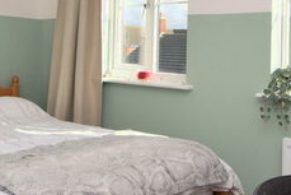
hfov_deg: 36.2
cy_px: 34
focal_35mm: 55
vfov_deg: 24.2
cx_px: 127
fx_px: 445
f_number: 5
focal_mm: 12
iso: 100
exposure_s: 1/125
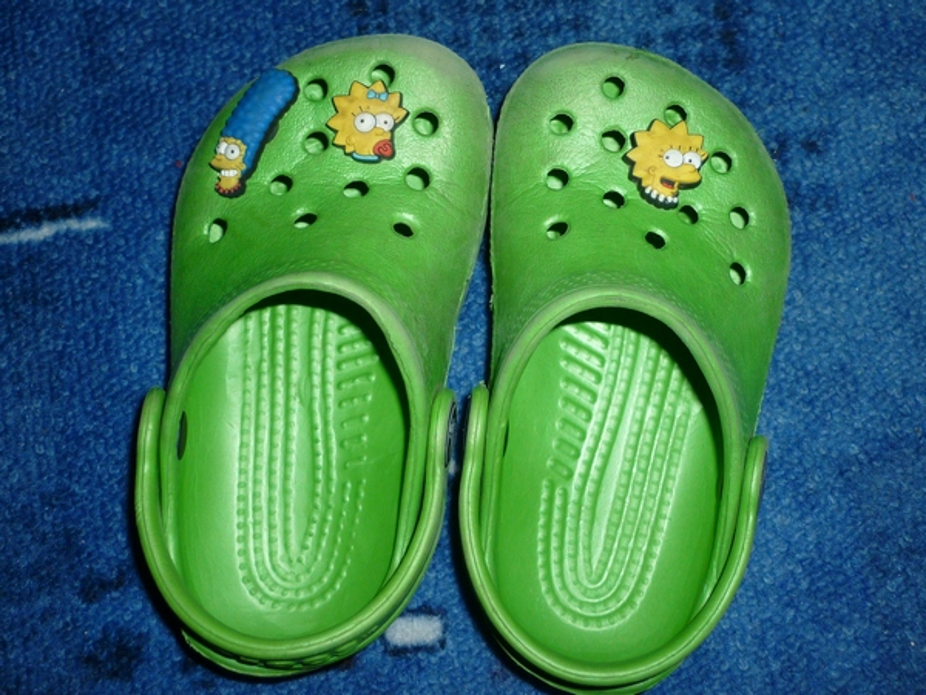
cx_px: 463
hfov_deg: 55.4
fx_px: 883
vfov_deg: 42.9
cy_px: 348
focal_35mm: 33
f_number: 2.8
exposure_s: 1/30
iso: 100
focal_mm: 5.5
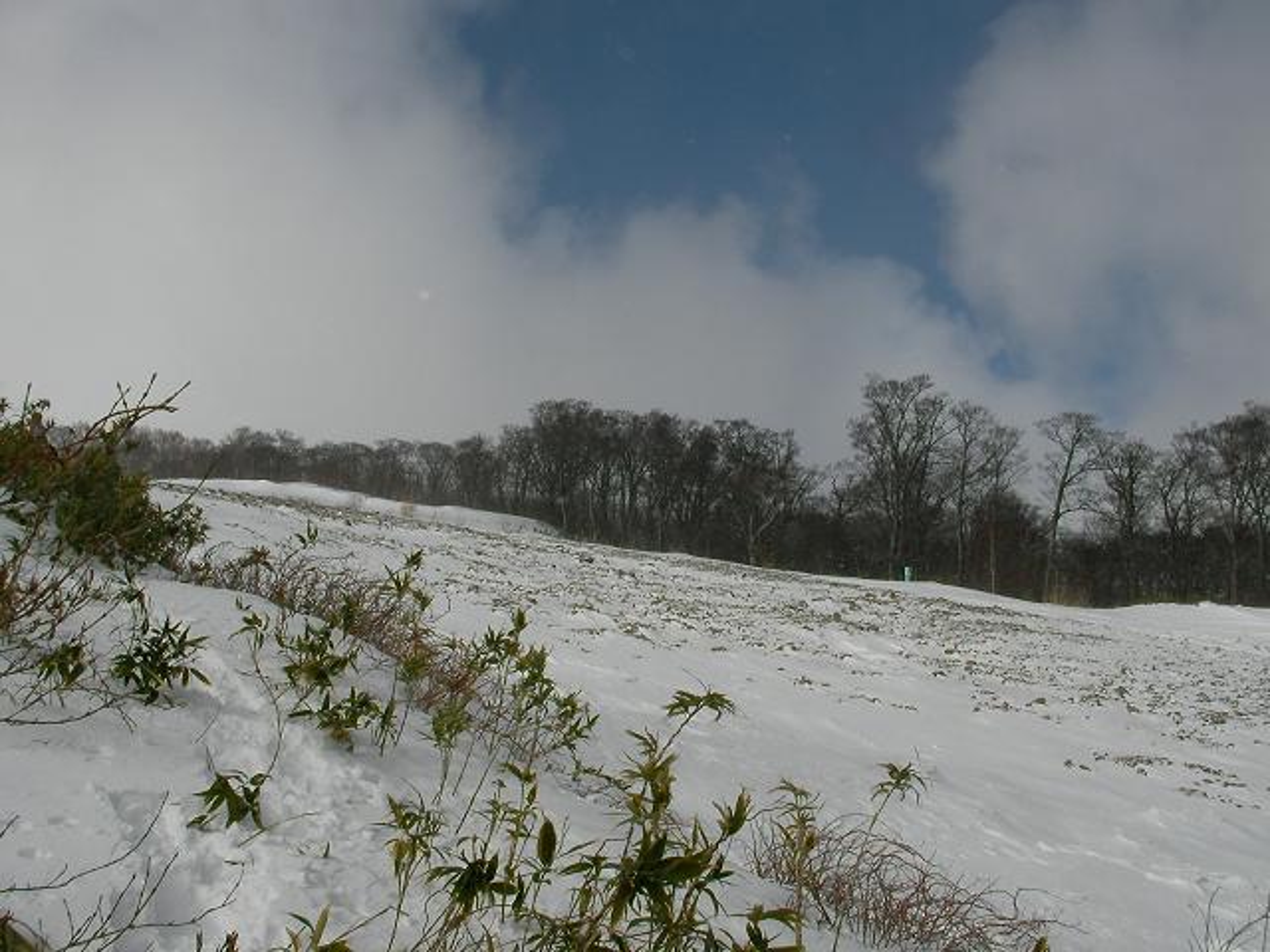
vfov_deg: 37.7
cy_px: 476
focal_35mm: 38
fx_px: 1394
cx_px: 635
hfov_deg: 49.0
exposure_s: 1/432
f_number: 8
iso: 50
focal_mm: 6.3
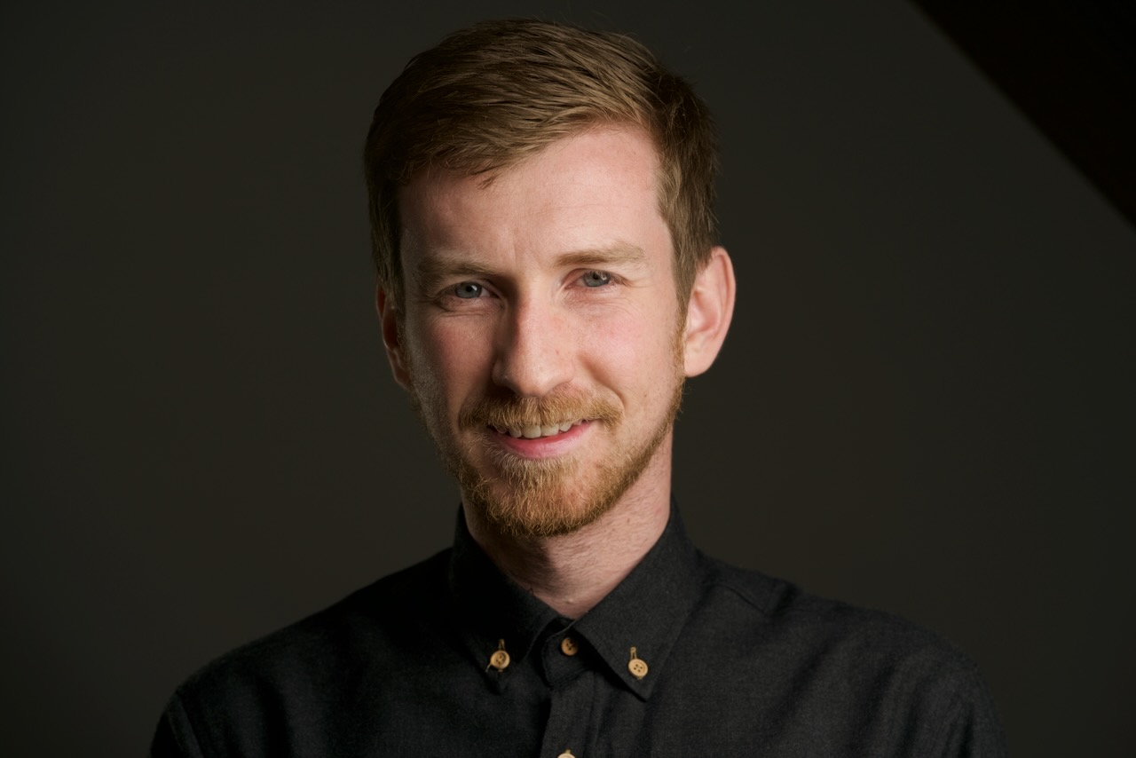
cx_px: 568
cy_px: 379
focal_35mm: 90
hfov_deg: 22.6
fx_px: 2840
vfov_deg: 15.2
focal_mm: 90
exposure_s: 1/100
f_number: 5.6
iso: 160
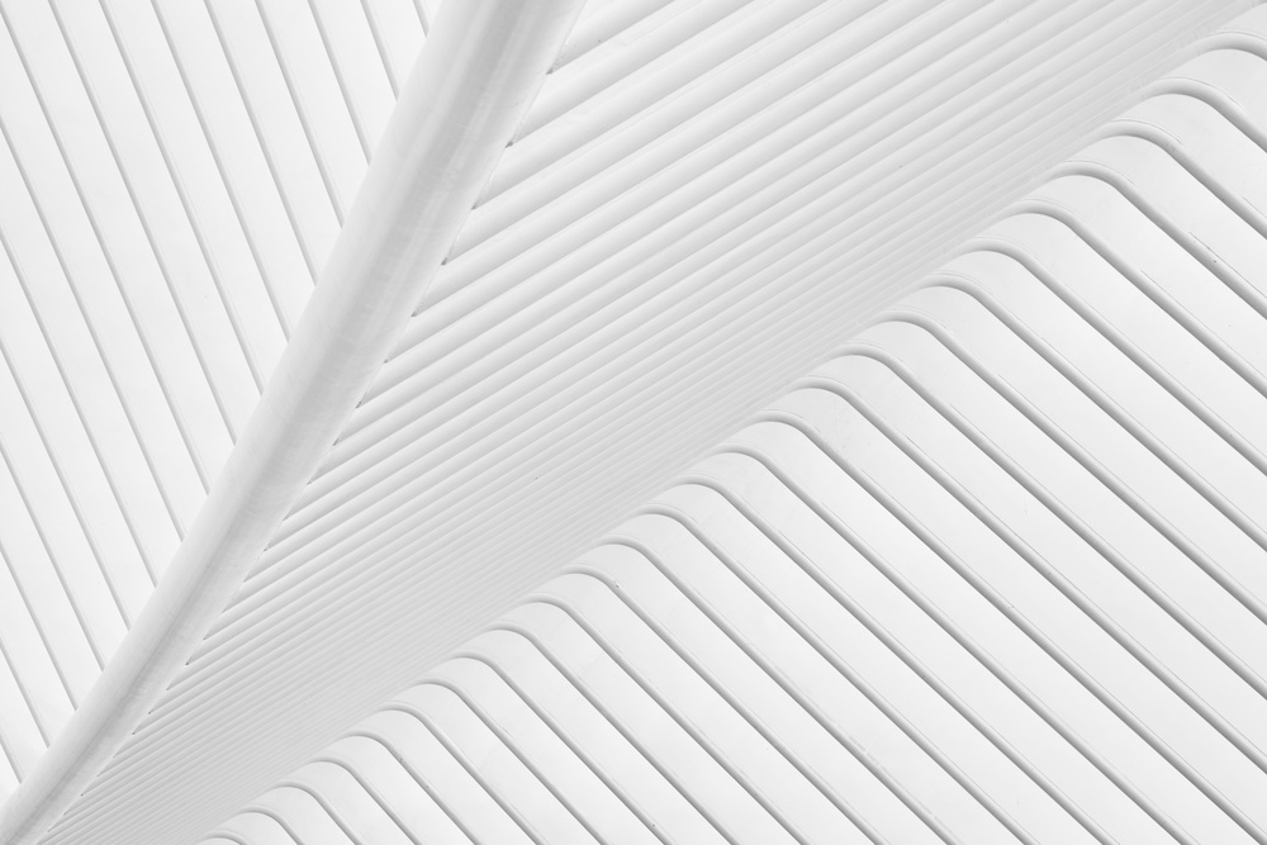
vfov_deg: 7.6
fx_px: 6335
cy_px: 422
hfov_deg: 11.4
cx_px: 634
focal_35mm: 180
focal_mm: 120
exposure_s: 1/40
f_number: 8
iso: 200
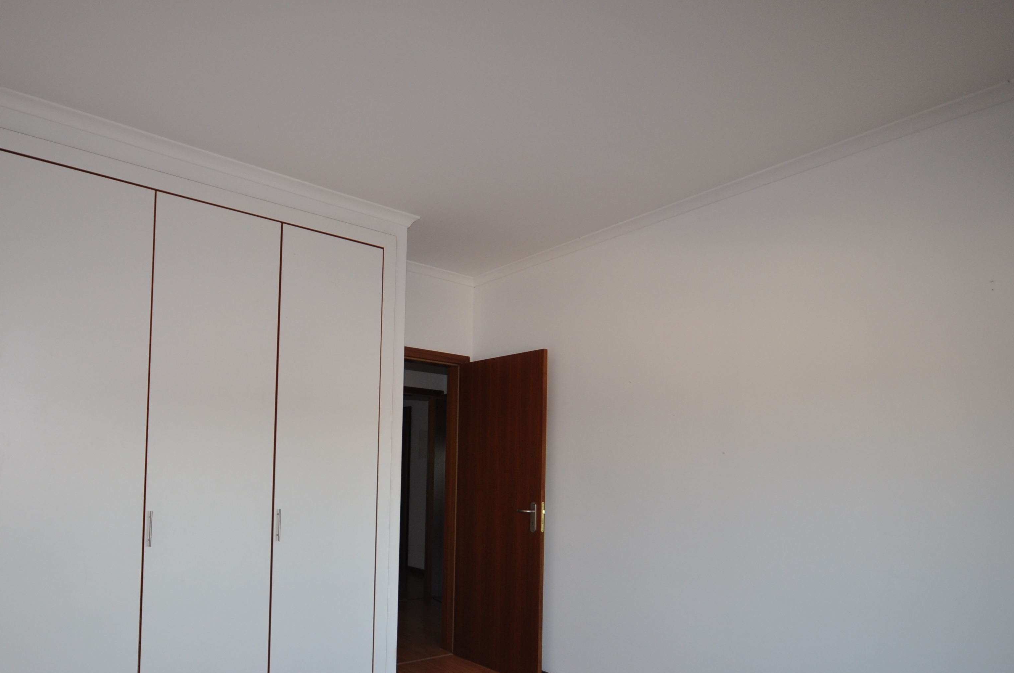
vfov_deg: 58.2
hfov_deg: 79.9
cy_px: 442
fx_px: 591
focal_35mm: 21
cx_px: 385
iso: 280
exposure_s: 1/60
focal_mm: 10
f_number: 4
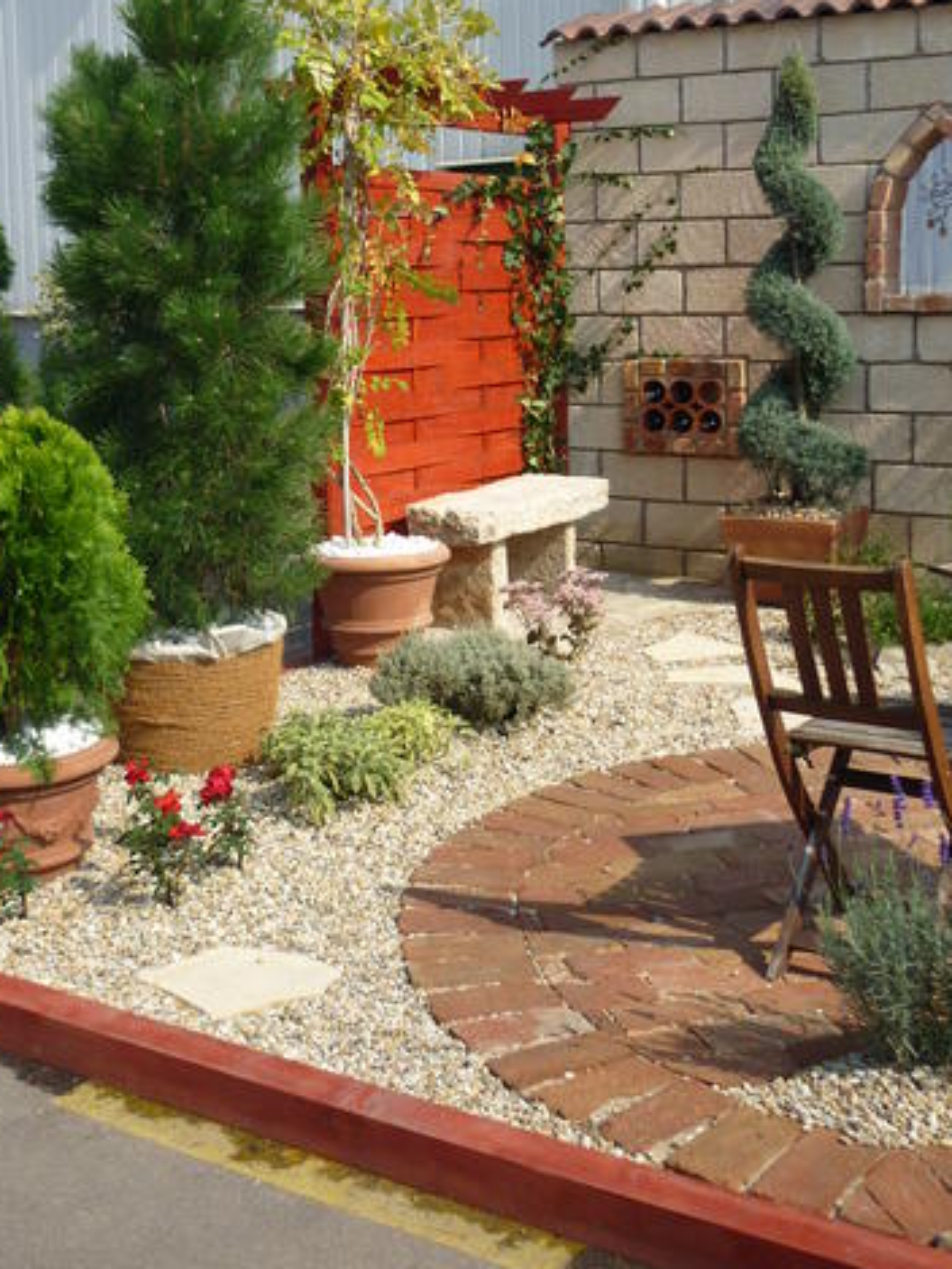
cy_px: 446
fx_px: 1649
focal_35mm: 45
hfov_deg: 32.0
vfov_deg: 41.6
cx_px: 349
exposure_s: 1/160
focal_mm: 5.5
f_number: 8
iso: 80
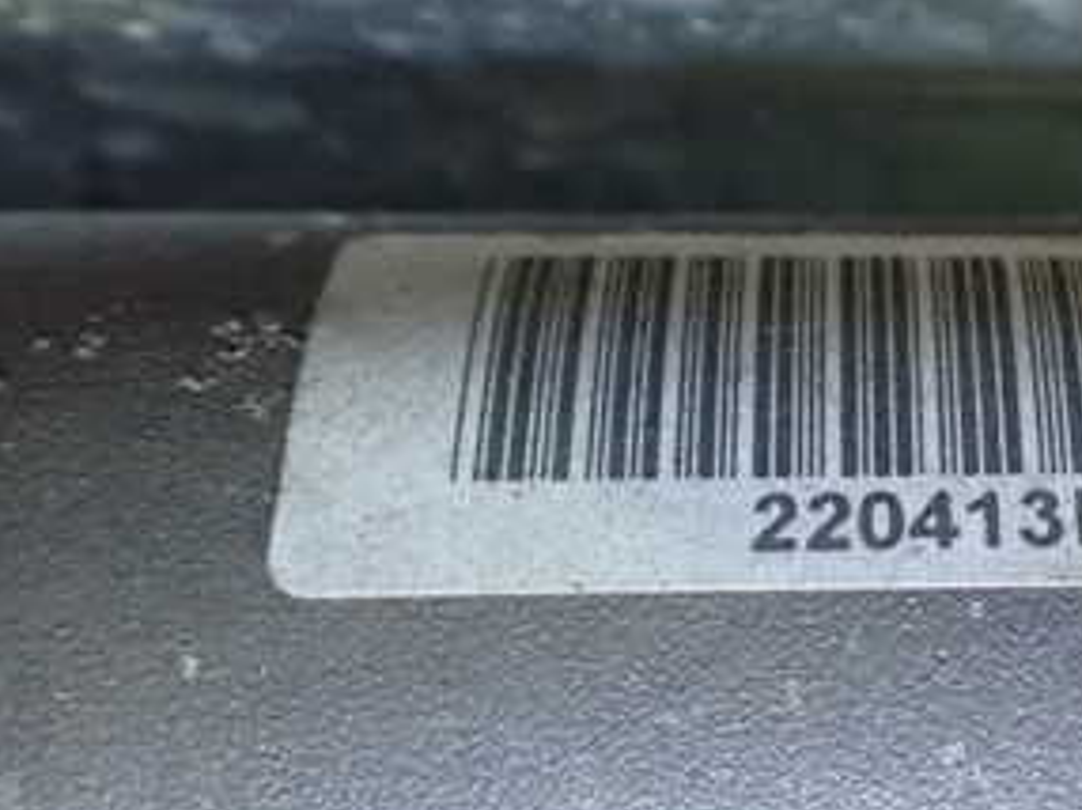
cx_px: 942
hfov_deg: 29.7
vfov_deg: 23.2
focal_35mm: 63
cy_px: 477
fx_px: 1968
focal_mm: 5.4
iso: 1250
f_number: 2.3
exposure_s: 1/30
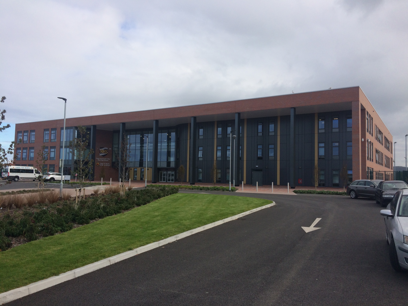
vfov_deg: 48.2
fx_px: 342
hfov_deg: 61.7
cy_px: 153
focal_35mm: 29
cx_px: 204
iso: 32
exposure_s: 1/1109
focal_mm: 4.15
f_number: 2.2
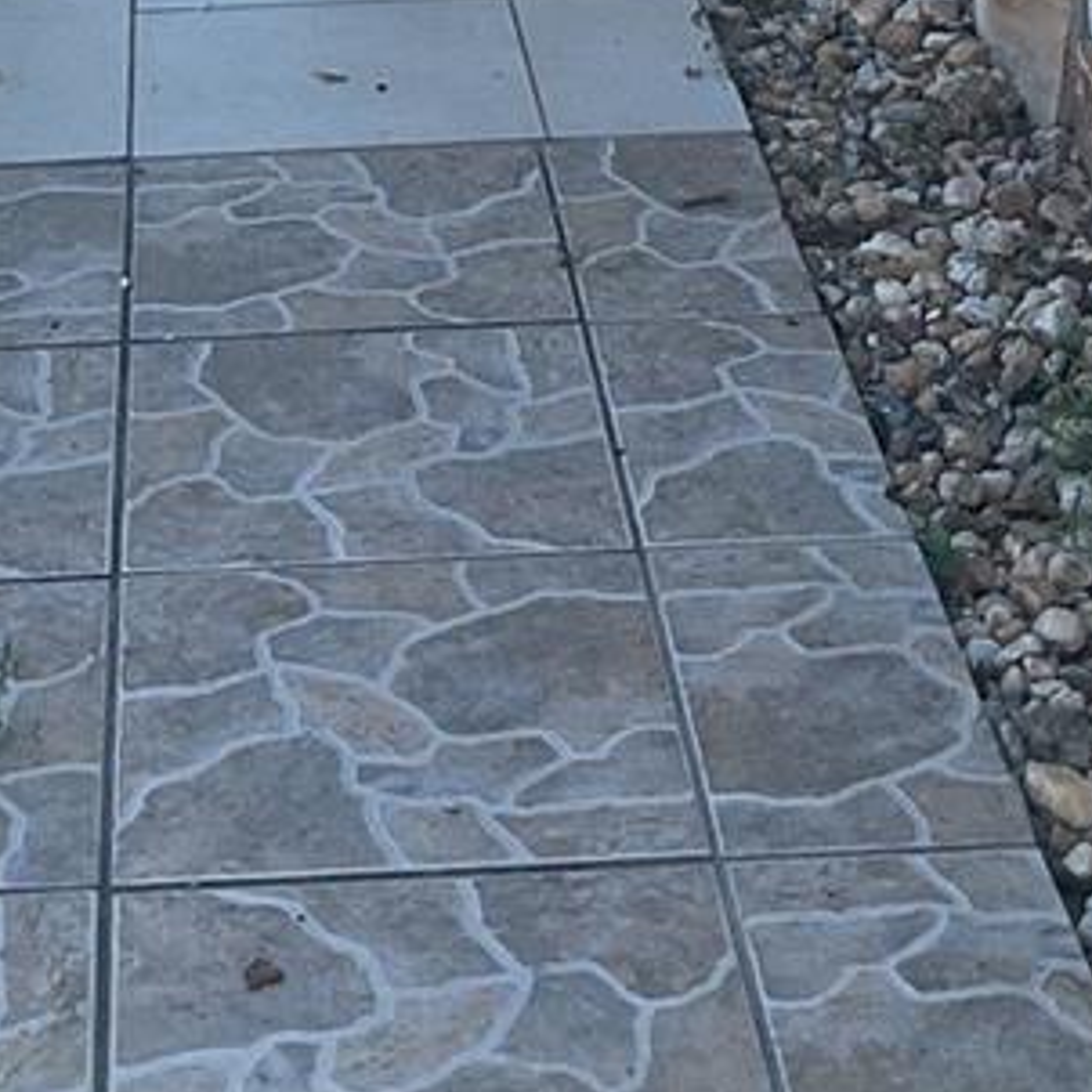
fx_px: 3640
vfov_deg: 14.8
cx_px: 575
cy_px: -890
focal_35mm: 102
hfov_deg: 17.1
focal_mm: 3
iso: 16
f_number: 1.8
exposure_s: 1/816
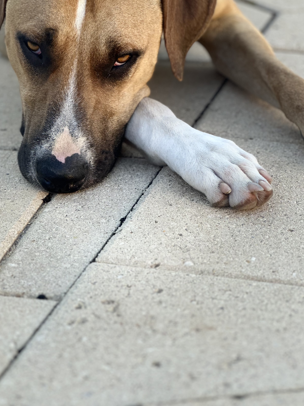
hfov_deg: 15.1
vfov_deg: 20.0
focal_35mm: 98
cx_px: 135
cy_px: 148
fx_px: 1148
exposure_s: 1/121
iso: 50
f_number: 2.8
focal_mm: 9
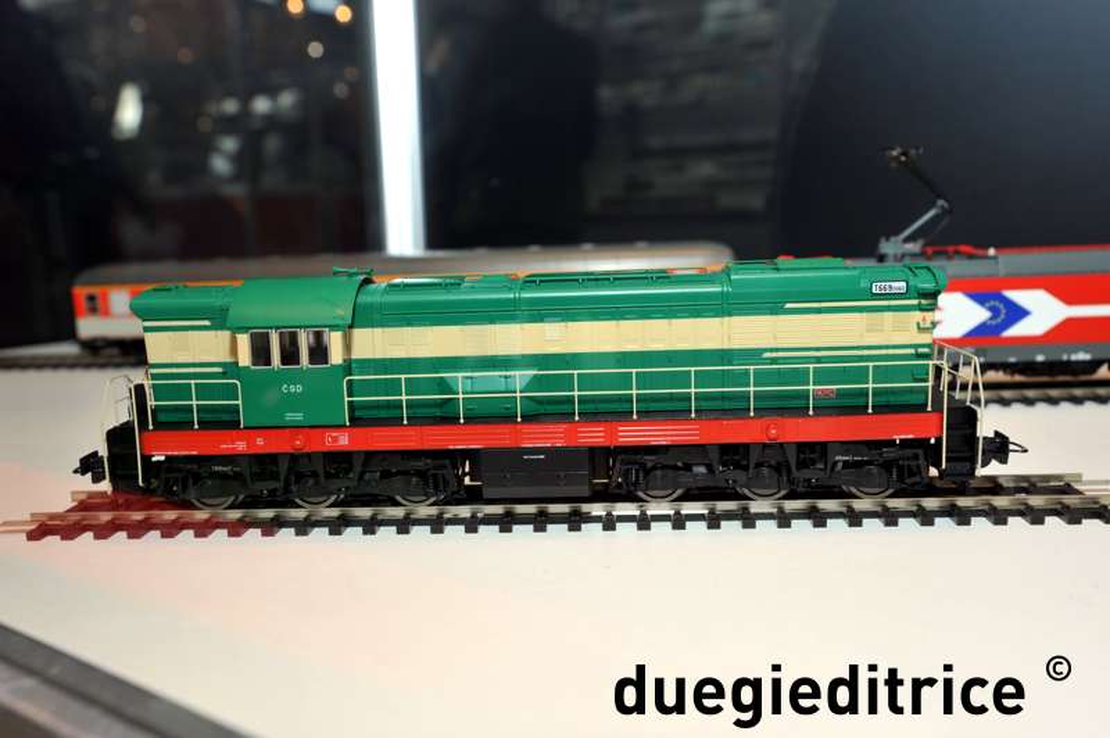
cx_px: 555
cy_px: 369
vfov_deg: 37.8
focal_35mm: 35
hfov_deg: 54.5
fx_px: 1078
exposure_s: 1/60
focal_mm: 35
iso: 400
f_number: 11
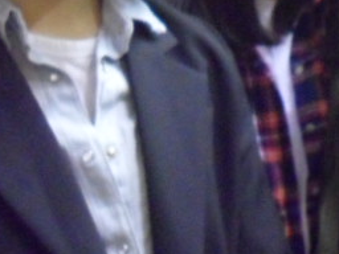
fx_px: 1018
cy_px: 111
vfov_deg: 14.2
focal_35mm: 104
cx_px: 430
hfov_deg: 17.8
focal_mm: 4.9
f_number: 3.3
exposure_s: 1/15
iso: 640
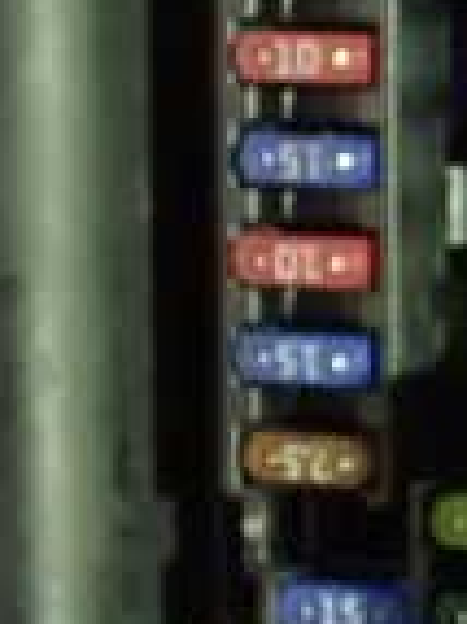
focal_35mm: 126
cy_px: 297
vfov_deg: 15.7
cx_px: 1187
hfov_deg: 10.0
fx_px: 2270
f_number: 2.3
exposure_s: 1/30
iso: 1600
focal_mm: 5.4
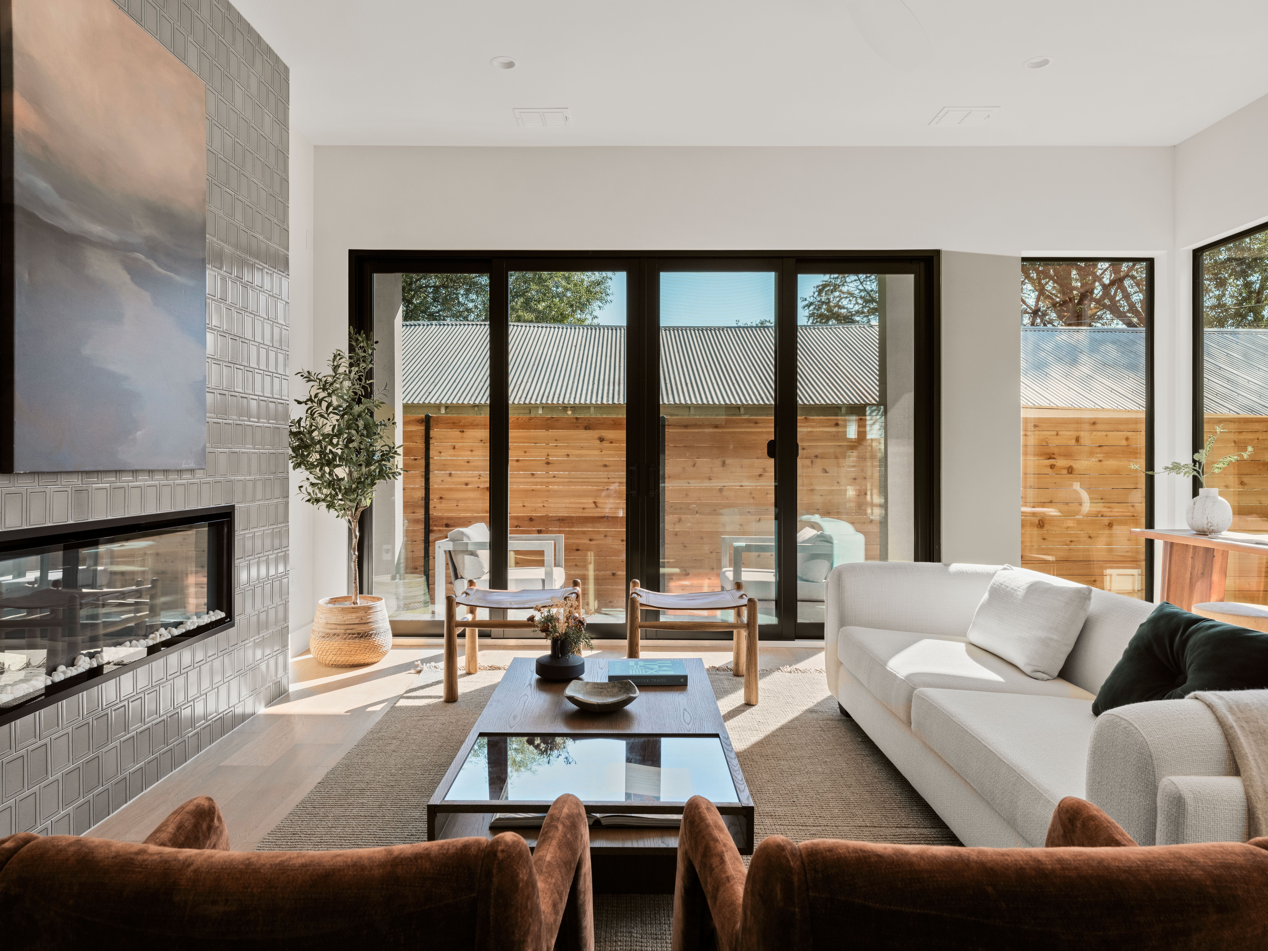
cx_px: 634
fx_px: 806
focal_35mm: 22
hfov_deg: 76.4
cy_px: 476
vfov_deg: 61.1
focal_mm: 27.4
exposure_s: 1/6
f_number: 13
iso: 320
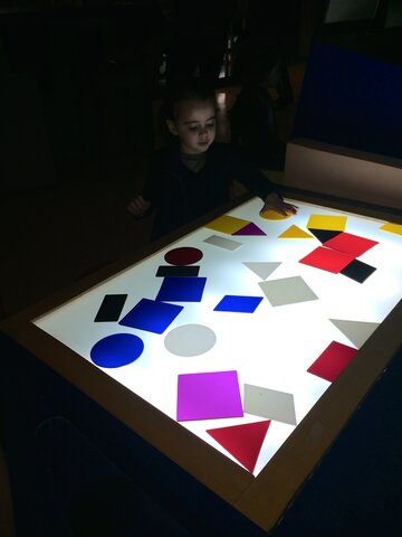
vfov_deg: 60.0
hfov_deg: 46.8
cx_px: 201
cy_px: 268
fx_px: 465
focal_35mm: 30
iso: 50
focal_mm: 4.12
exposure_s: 1/120
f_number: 2.2
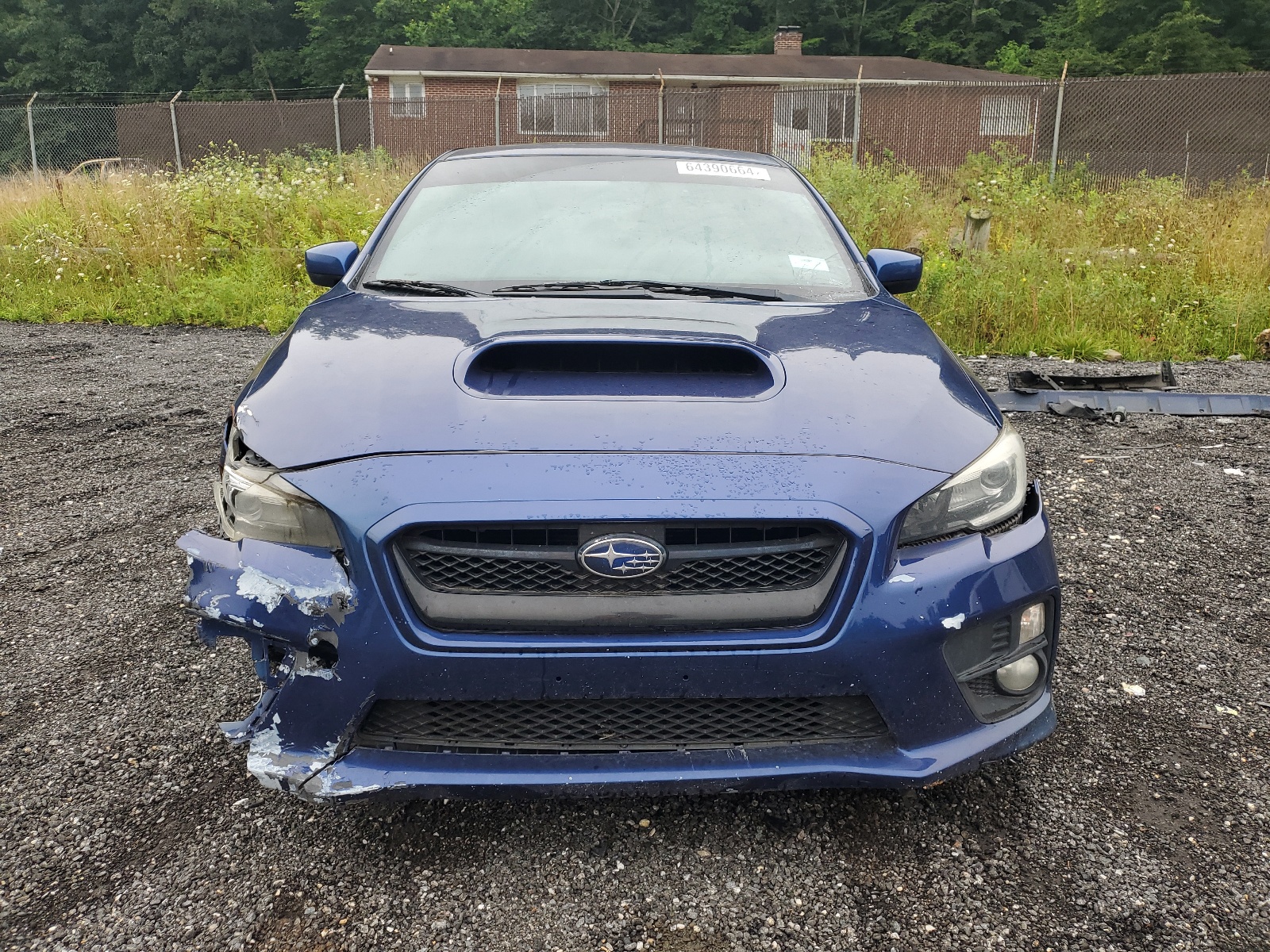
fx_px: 954
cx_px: 635
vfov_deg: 53.1
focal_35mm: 26
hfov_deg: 67.3
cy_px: 476
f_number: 1.5
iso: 50
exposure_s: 1/333
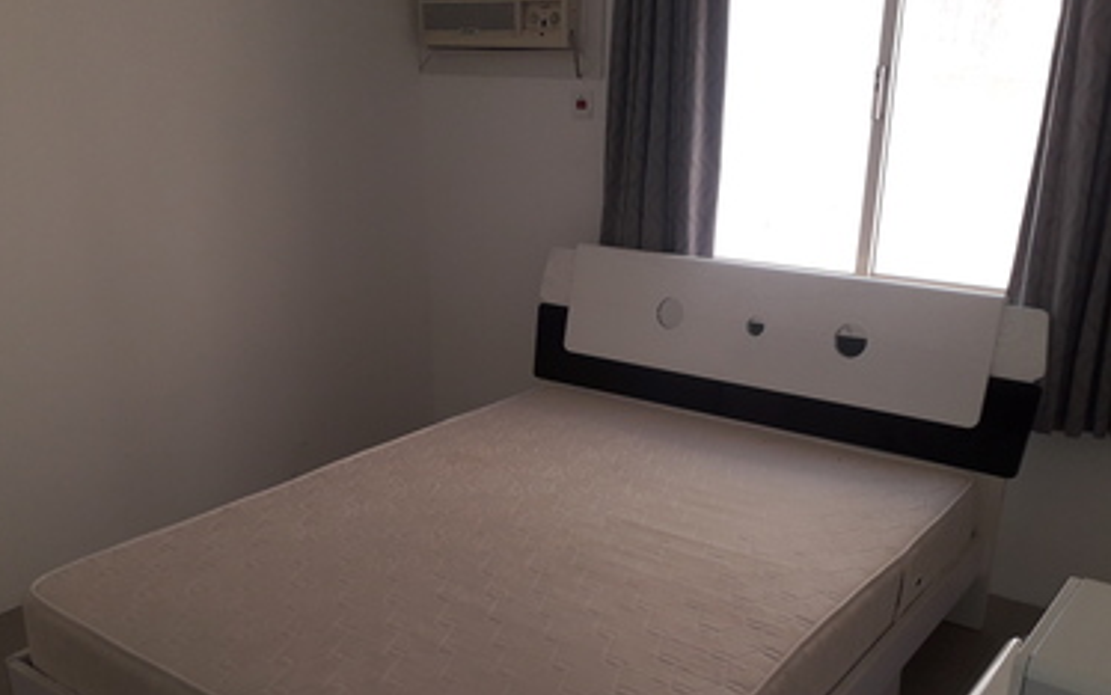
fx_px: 1060
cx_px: 542
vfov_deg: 36.0
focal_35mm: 35
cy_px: 456
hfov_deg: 55.3
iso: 64
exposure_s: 1/50
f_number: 1.9
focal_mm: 3.6
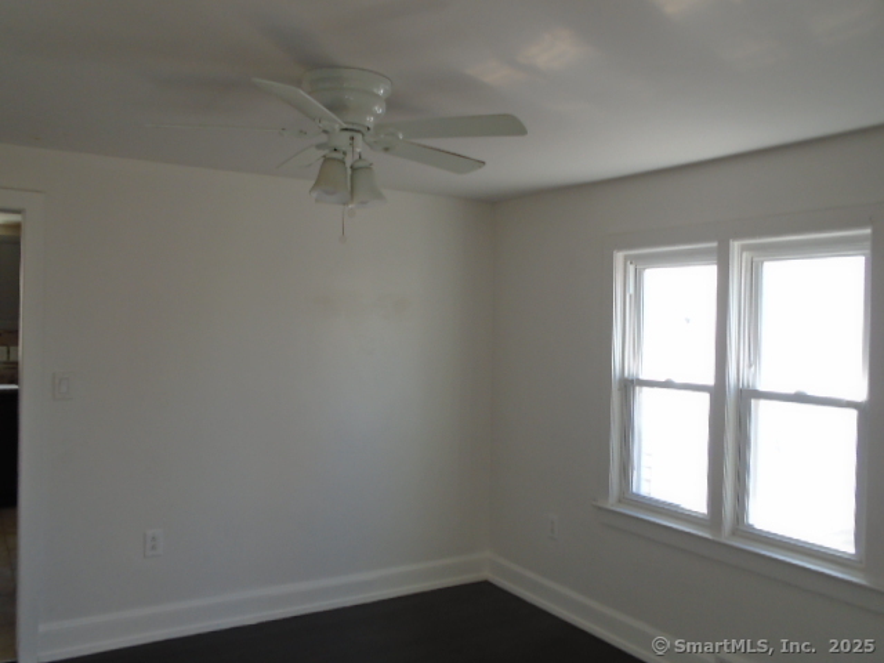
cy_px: 332
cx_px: 442
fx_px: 792
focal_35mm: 31
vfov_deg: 45.4
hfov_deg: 58.4
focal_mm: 5.5
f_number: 3.5
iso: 100
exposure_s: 1/40
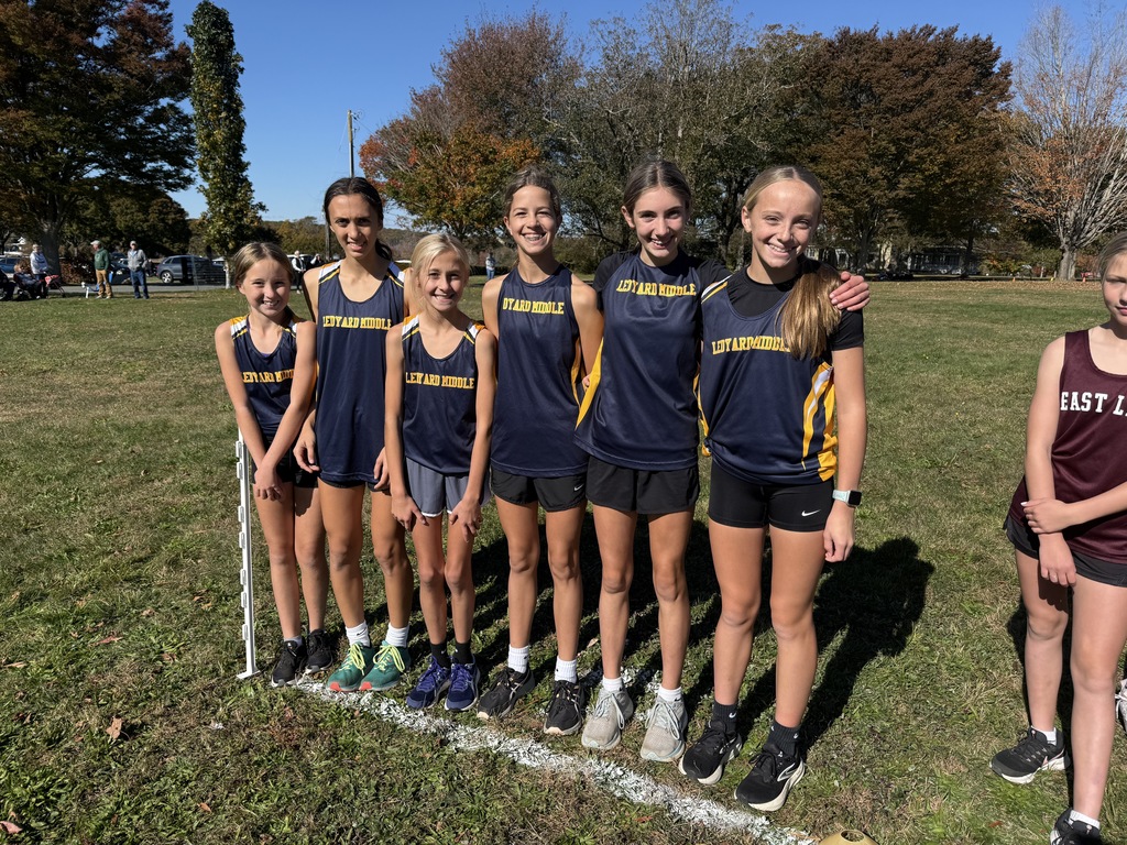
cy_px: 422
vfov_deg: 56.8
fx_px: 781
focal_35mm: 24
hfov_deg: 71.6
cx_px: 564
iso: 80
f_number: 1.78
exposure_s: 1/4673
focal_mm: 6.76
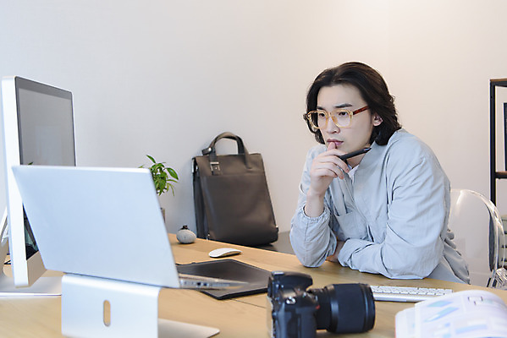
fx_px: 648
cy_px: 169
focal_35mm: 46
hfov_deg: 42.7
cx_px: 254
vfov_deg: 29.3
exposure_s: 1/200
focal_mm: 46
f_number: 3.2
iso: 800
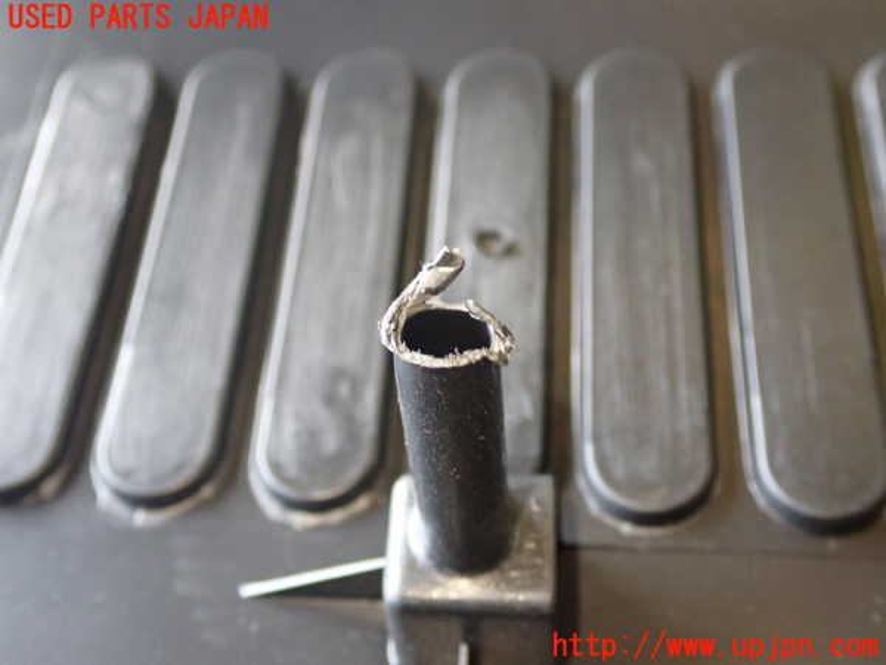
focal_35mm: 44
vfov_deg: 32.9
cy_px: 332
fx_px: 1126
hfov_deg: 42.9
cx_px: 443
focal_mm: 7.84
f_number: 2.9
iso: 640
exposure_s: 1/40
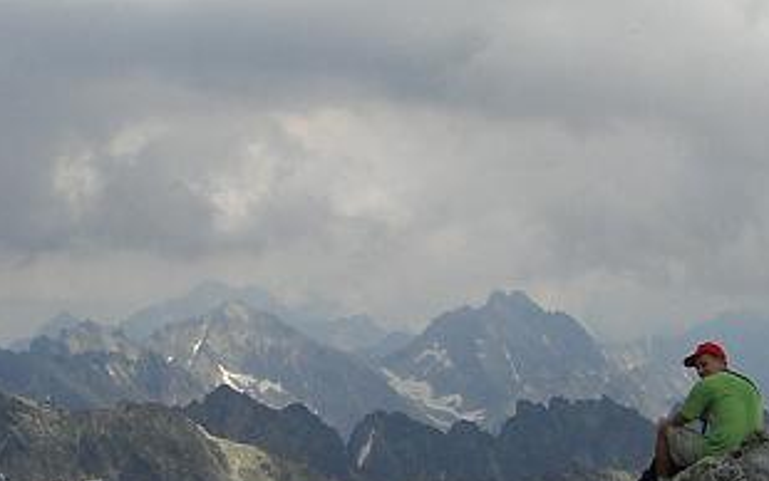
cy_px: 345
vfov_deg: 12.6
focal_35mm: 104
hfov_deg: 20.0
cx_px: 308
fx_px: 2180
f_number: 4.4
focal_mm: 6.3
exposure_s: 1/1000
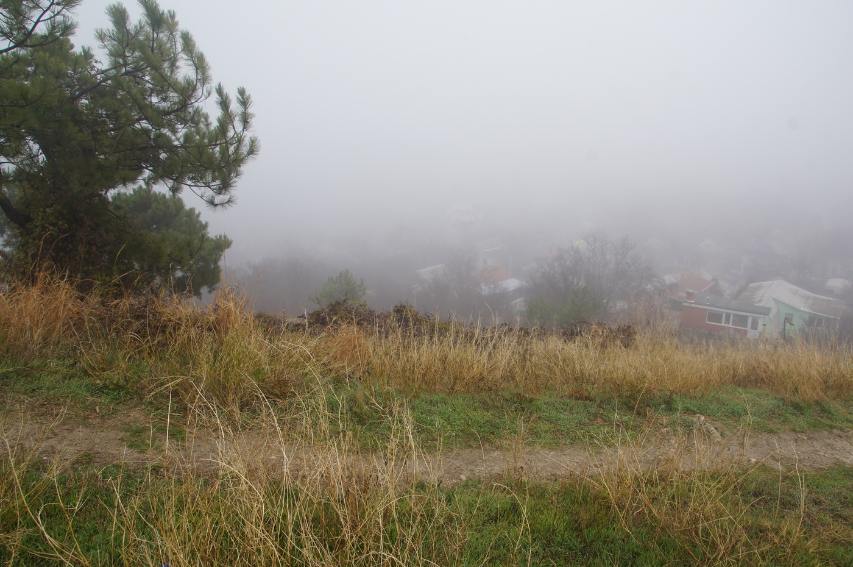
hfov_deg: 73.8
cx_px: 426
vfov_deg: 53.0
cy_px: 284
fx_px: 568
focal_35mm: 24
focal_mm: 16
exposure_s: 1/50
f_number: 10
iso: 100
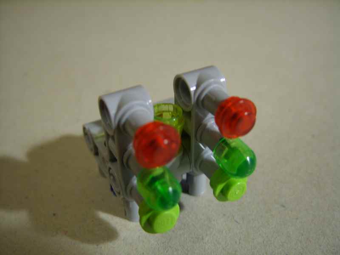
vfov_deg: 37.7
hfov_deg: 49.0
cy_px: 128
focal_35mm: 38
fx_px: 373
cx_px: 170
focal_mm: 7.8
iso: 100
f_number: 2.8
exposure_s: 1/2
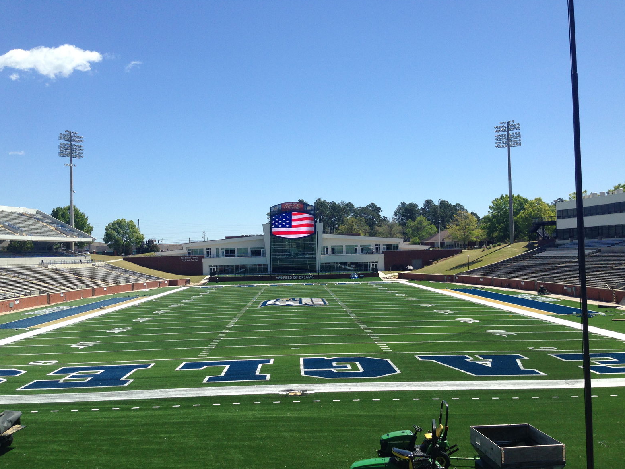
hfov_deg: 54.0
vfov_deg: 41.8
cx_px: 308
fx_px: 614
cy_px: 233
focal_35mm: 34
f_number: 2.4
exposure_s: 1/1748
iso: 50
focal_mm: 4.12
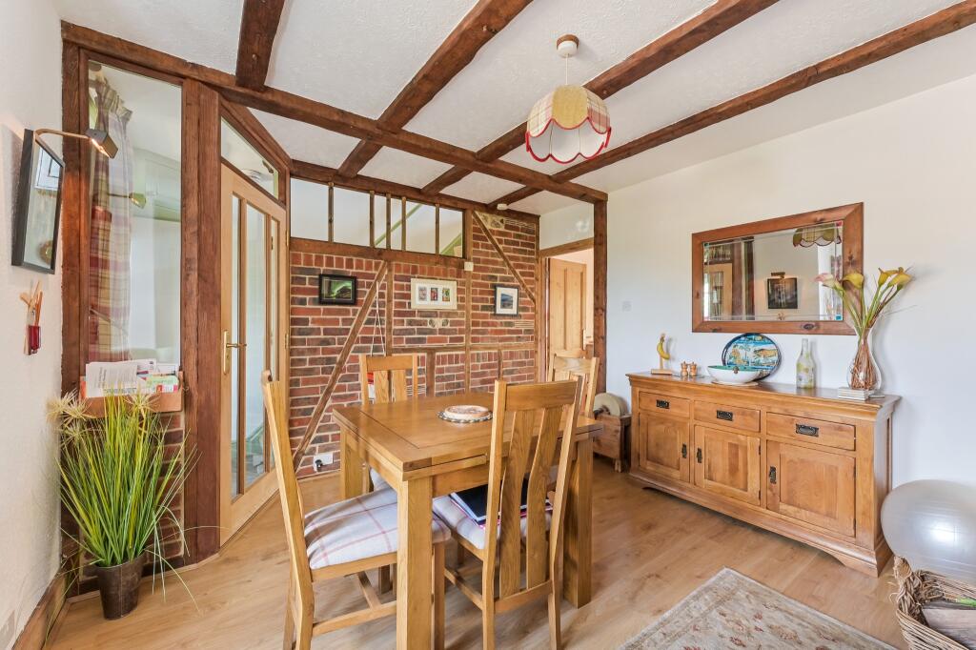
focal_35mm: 14
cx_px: 488
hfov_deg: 104.3
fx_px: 379
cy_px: 325
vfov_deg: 81.2
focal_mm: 14
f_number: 13
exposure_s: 1.3
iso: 400
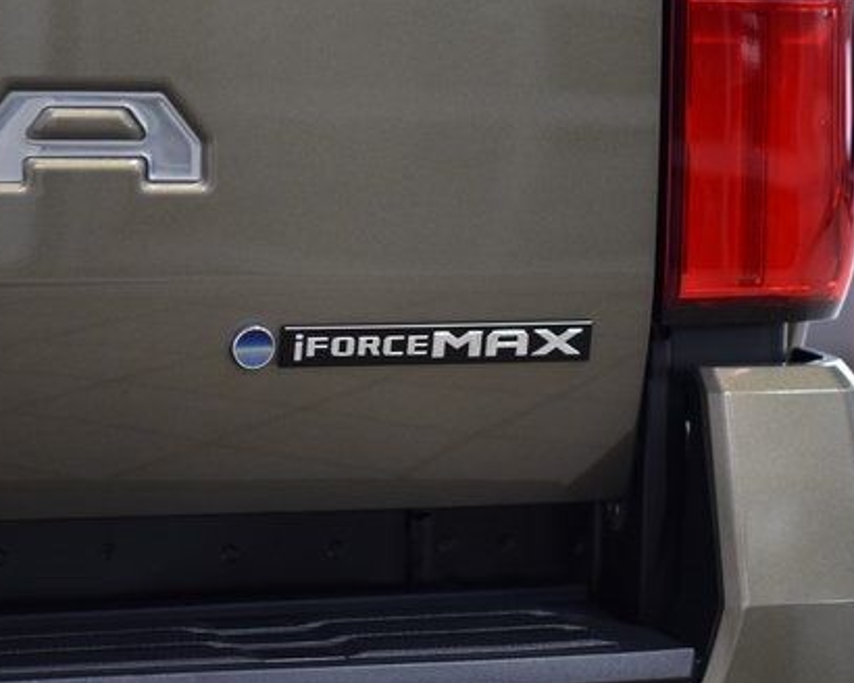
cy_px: 288
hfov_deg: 12.5
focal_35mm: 154
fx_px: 3892
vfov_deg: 10.0
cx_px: 335
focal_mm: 70
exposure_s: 1/100
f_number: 2.8
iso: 1600
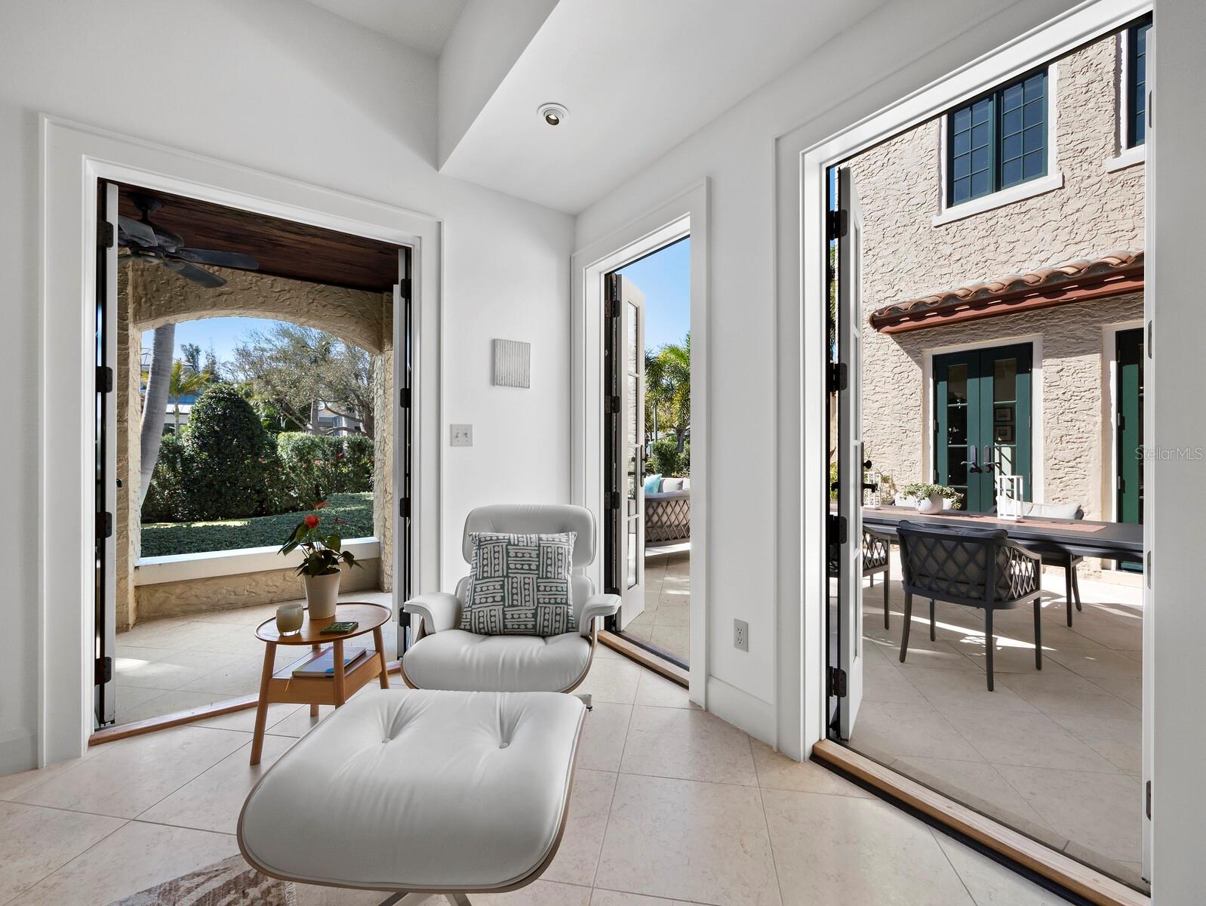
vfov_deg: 85.7
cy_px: 453
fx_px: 488
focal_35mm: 14
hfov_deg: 102.0
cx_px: 603
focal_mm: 7
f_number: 11
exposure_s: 1/25
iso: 320
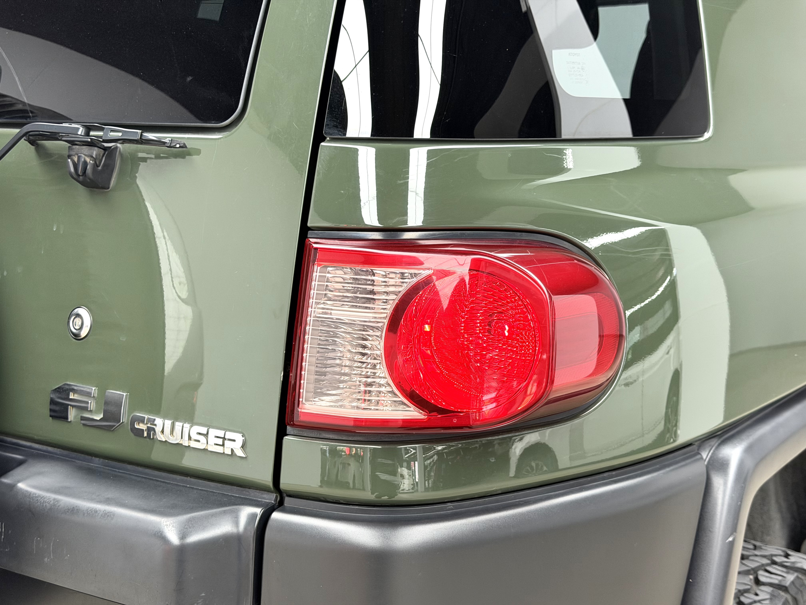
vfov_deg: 30.3
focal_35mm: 48
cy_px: 302
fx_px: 1118
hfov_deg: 39.7
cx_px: 403
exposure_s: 1/100
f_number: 1.78
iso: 100
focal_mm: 6.76
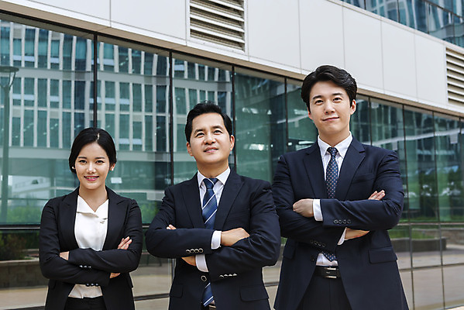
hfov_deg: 41.1
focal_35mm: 48
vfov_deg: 28.1
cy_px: 155
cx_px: 232
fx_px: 619
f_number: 5.6
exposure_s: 1/250
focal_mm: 48
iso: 400
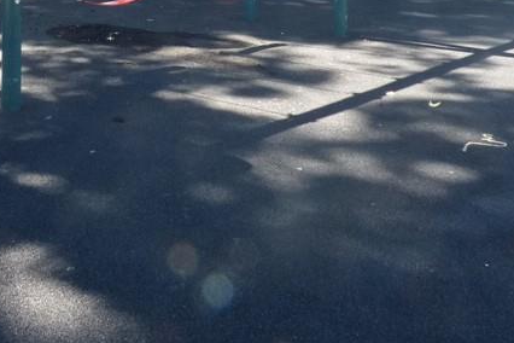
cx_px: 175
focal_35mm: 50
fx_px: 714
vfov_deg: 24.2
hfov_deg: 39.2
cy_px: -81
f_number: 5
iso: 160
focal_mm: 3.58
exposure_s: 1/60
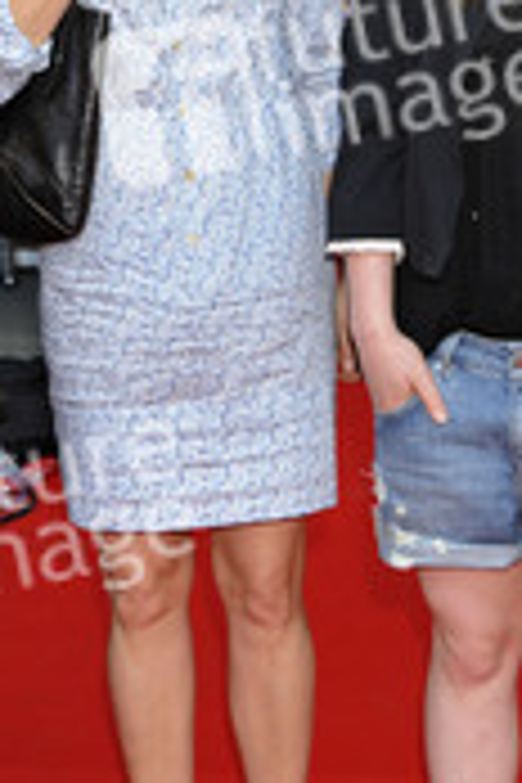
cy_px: 306
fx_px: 2001
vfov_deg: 22.1
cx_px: 454
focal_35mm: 92
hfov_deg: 14.7
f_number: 5.6
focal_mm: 40
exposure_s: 1/160
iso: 640
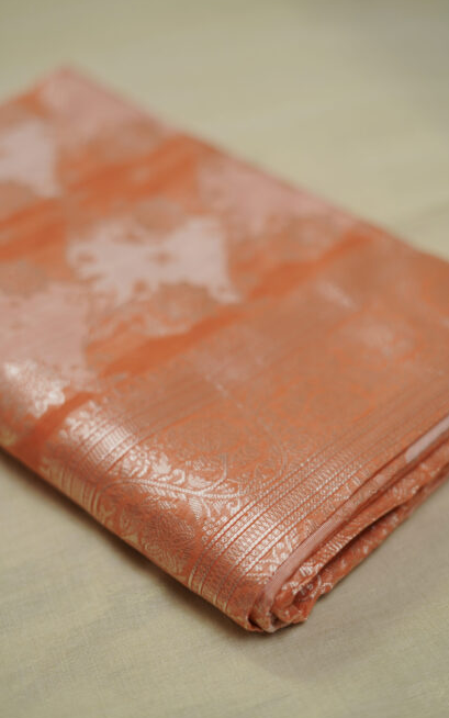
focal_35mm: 52
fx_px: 1018
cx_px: 227
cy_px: 362
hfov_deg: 24.9
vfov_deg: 38.9
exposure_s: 1/200
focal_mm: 50
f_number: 2.5
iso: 400
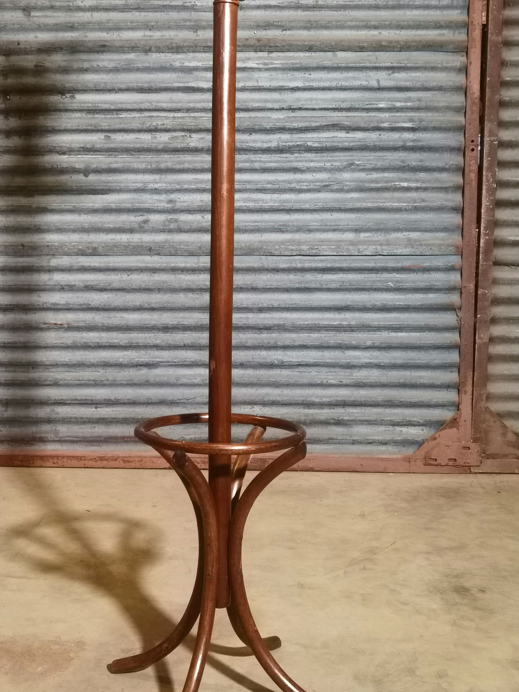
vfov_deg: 40.4
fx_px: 940
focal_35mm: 47
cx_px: 228
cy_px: 303
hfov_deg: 30.8
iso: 500
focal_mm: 6.71
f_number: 1.9
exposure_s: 1/33.3
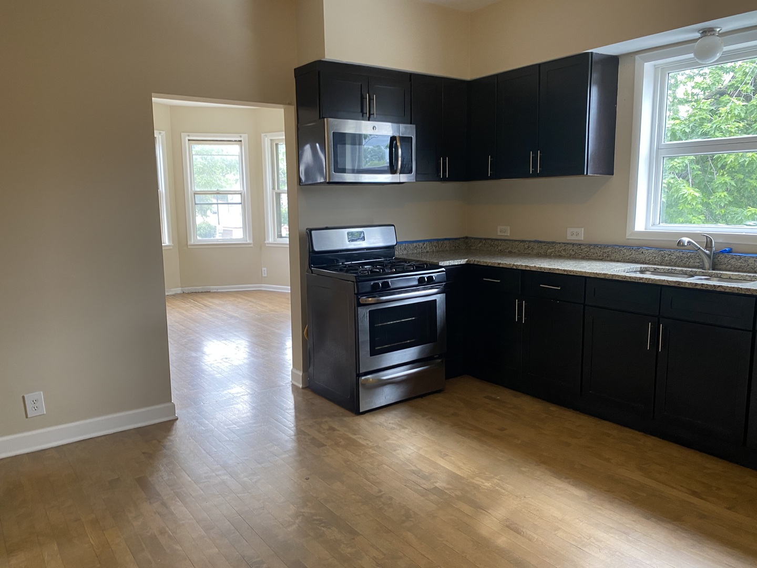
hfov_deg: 67.3
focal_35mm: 26
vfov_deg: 53.1
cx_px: 378
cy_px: 284
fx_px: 569
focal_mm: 4.25
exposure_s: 1/60
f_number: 1.8
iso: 100
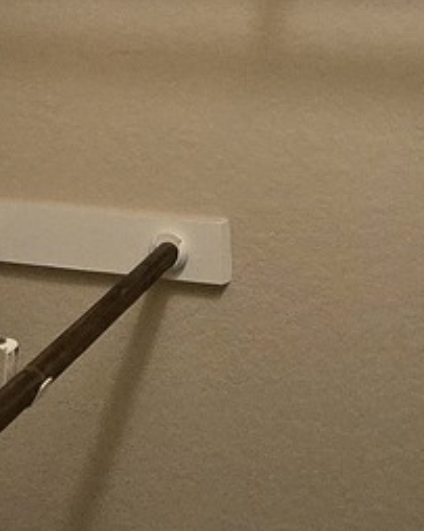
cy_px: 36
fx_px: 1130
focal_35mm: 72
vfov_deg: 25.5
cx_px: 232
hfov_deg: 21.2
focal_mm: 1.7
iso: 500
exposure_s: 1/60
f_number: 2.2
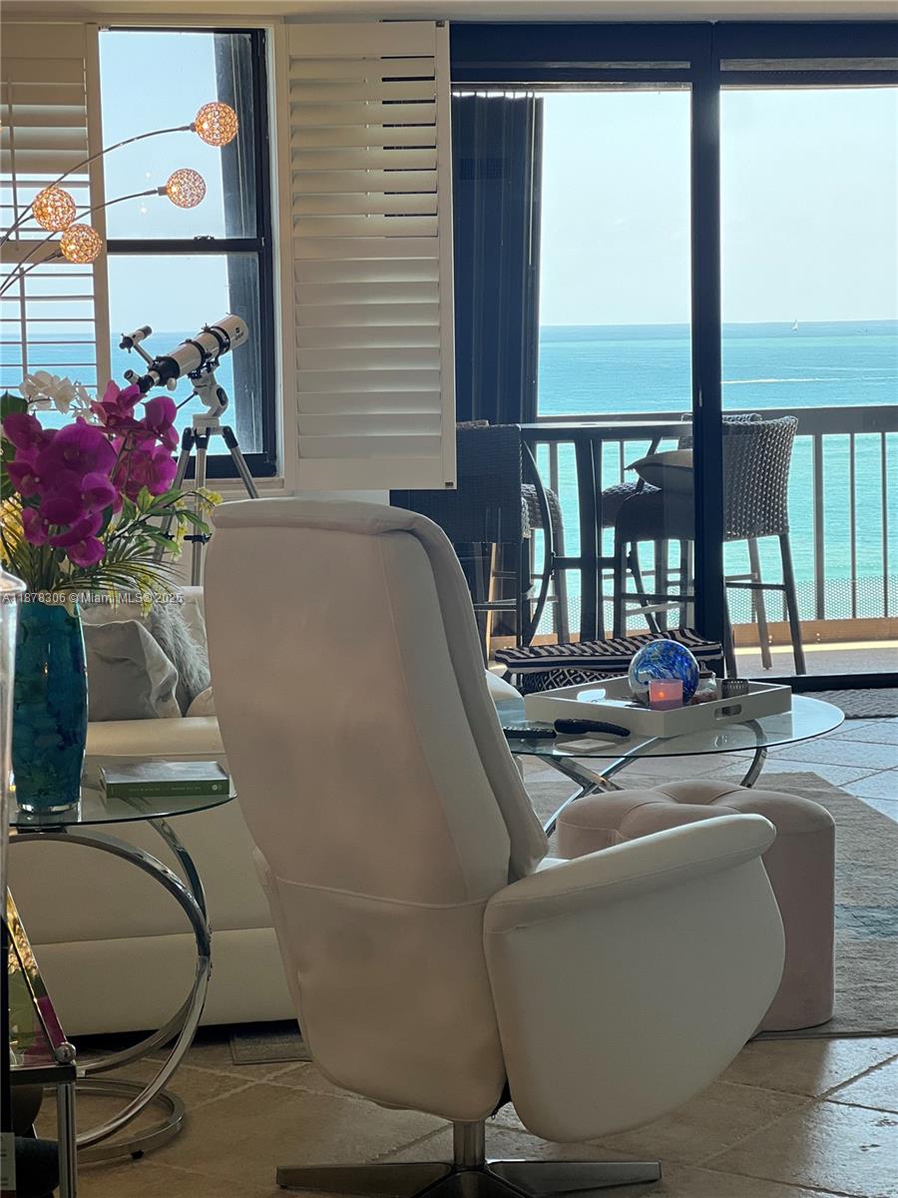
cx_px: 449
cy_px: 599
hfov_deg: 19.1
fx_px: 2663
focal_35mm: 77
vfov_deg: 25.3
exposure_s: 1/120
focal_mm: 9
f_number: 2.8
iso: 64
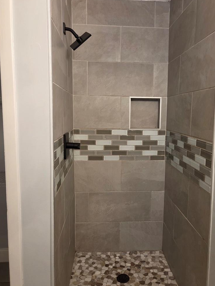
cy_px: 138
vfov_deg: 63.4
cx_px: 127
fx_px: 232
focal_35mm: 28
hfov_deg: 49.5
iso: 640
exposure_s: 1/120
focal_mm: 5.4
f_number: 1.8
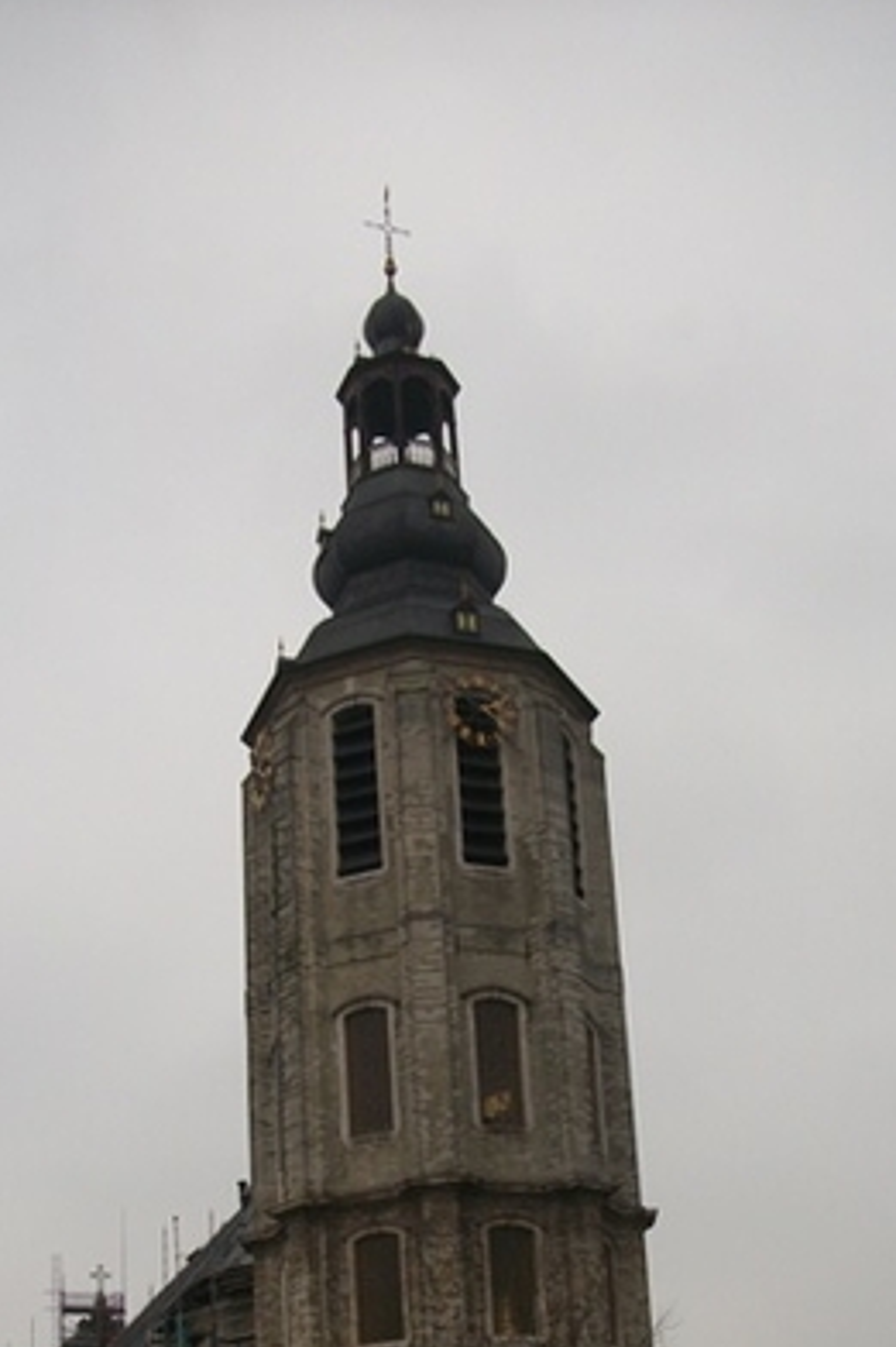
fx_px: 1906
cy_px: 1021
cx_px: 395
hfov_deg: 26.4
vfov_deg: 37.9
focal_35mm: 51
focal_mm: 5.7
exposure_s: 1/640
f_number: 2.9
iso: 80
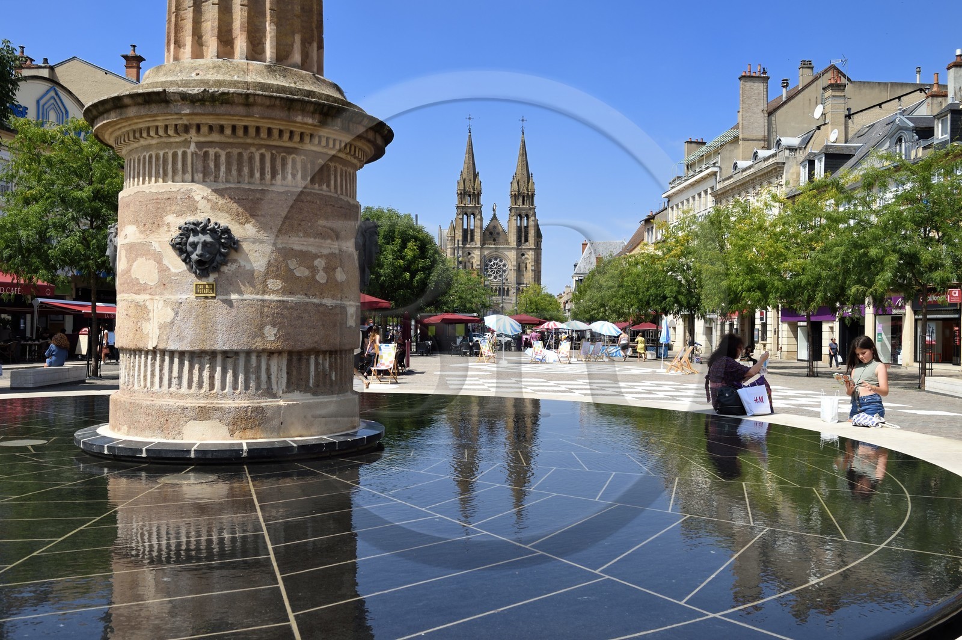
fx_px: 854
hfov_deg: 58.8
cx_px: 481
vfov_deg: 41.0
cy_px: 320
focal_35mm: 32
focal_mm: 32
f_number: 13
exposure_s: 1/250
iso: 200
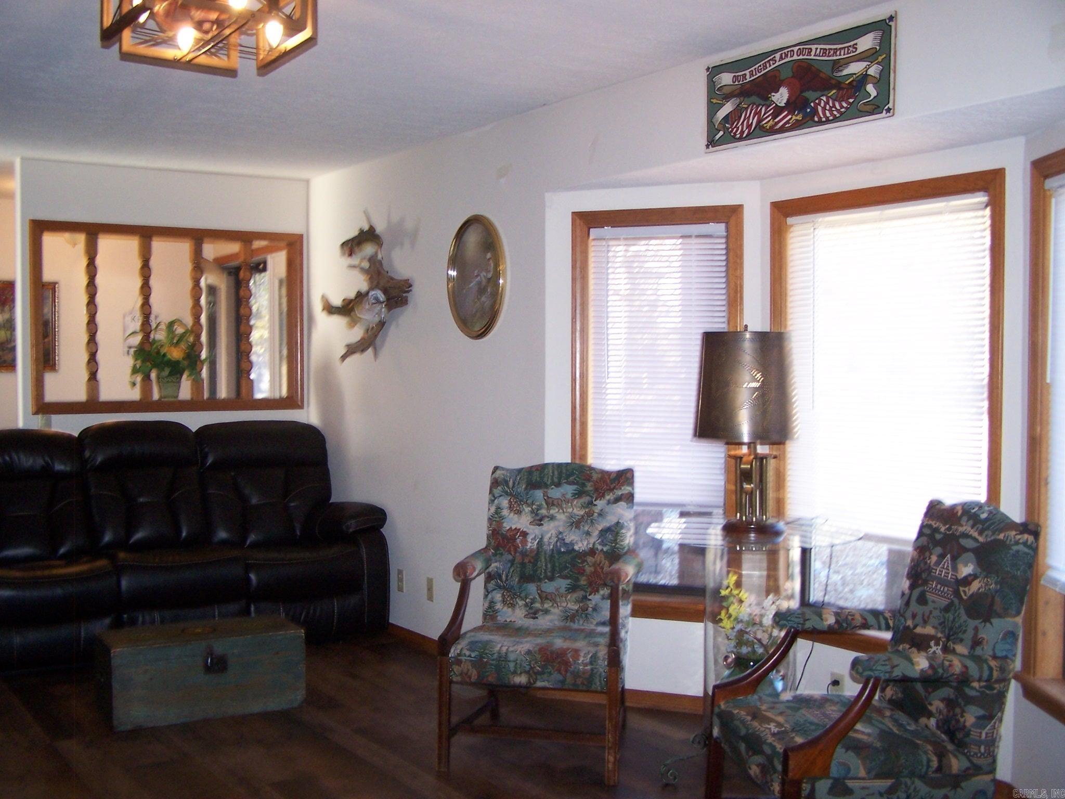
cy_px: 400
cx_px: 532
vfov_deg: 37.7
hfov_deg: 49.0
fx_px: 1169
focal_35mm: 38
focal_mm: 6.3
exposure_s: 1/60
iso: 140
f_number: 2.8
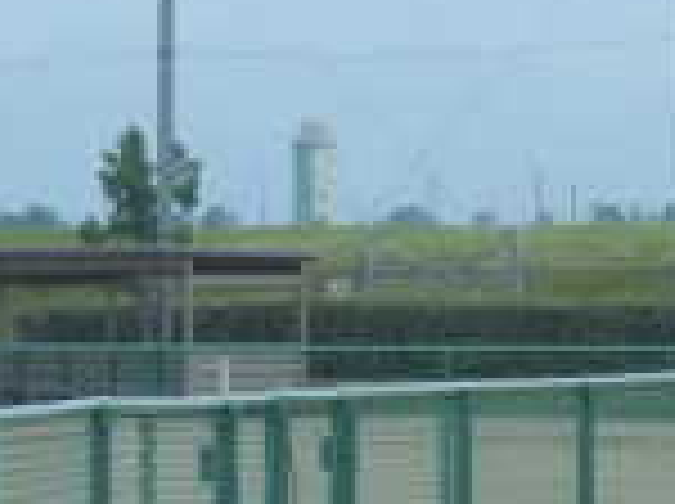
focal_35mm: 501
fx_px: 9754
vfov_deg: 2.9
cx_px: 464
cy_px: 981
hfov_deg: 4.0
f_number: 5
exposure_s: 1/500
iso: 100
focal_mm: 22.4
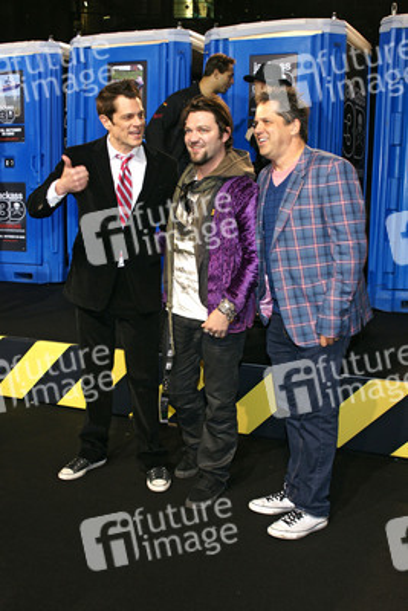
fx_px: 713
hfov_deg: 31.9
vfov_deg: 46.4
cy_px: 306
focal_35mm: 42
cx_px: 204
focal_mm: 28
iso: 400
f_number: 5.6
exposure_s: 1/60
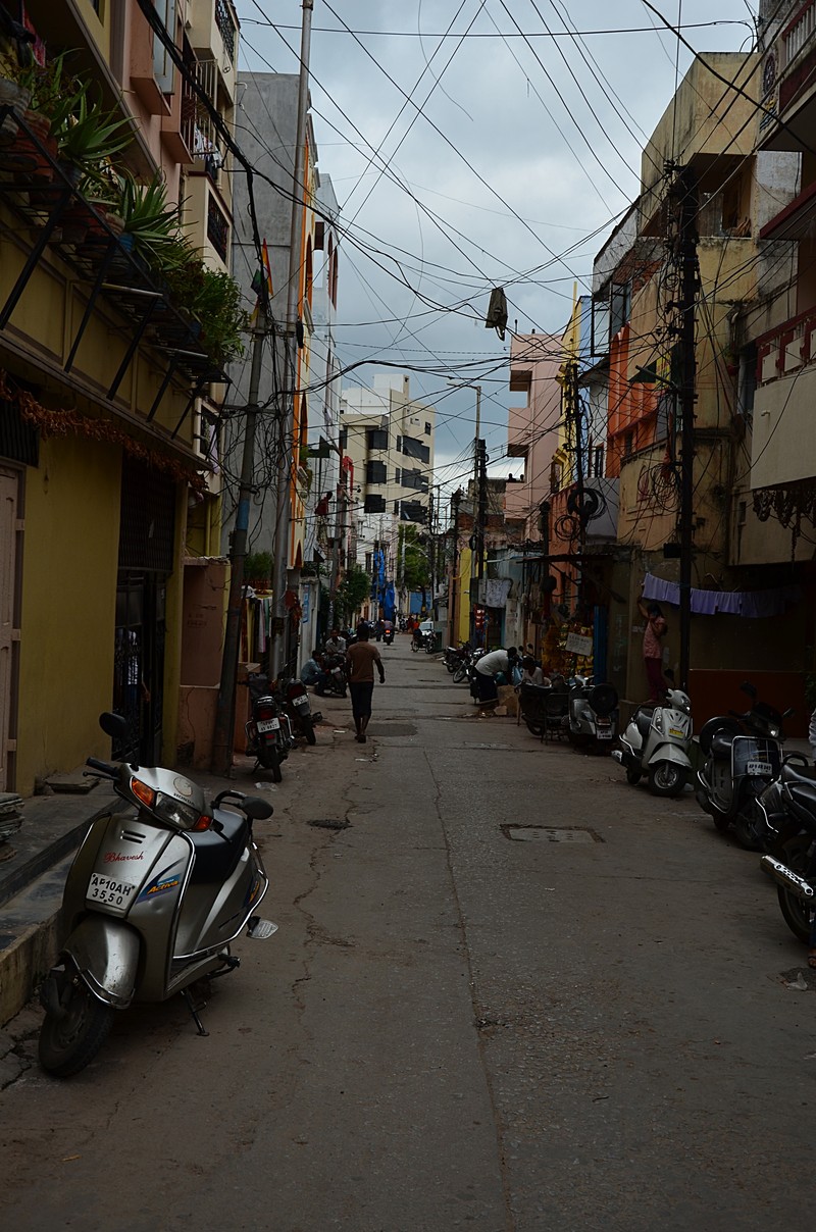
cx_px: 408
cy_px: 616
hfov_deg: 31.8
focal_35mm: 42
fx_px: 1434
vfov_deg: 46.5
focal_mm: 28
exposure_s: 1/125
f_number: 7.1
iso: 100
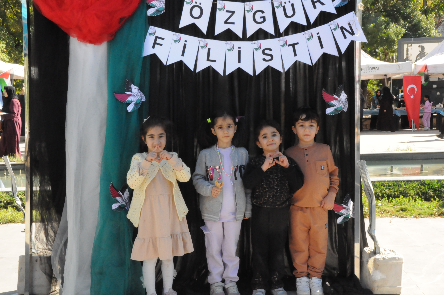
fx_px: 591
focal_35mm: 48
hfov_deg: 41.2
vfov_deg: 28.0
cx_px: 222
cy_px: 148
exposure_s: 1/200
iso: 3200
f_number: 29
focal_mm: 32
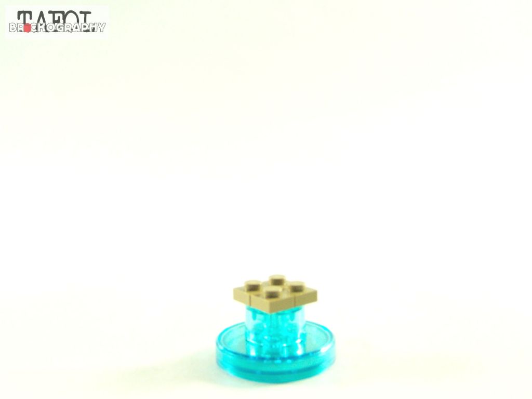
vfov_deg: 28.6
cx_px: 266
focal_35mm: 51
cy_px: 200
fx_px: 784
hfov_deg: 37.5
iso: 400
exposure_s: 1/60
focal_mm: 8.5
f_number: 3.2
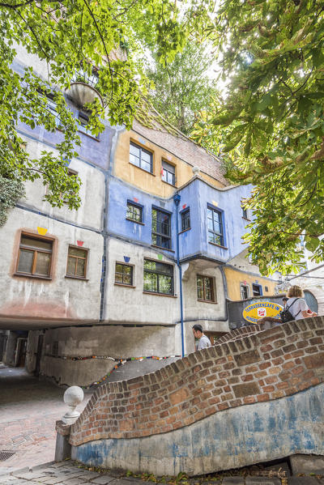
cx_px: 162
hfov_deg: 73.8
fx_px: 216
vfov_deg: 96.7
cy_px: 242
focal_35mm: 16
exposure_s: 1/100
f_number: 8
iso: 400
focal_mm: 16
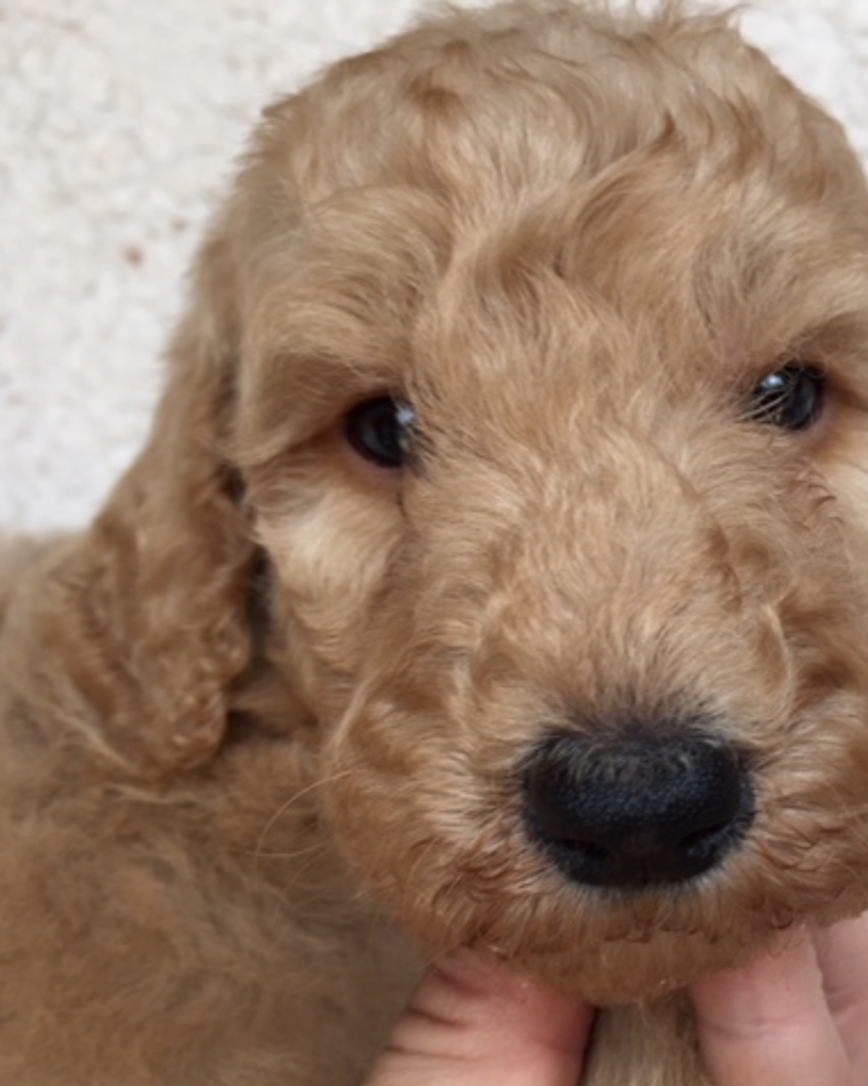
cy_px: 544
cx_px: 640
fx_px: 1221
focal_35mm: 38
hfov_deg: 38.2
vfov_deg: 48.0
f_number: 2.2
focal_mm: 4.15
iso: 32
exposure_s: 1/126
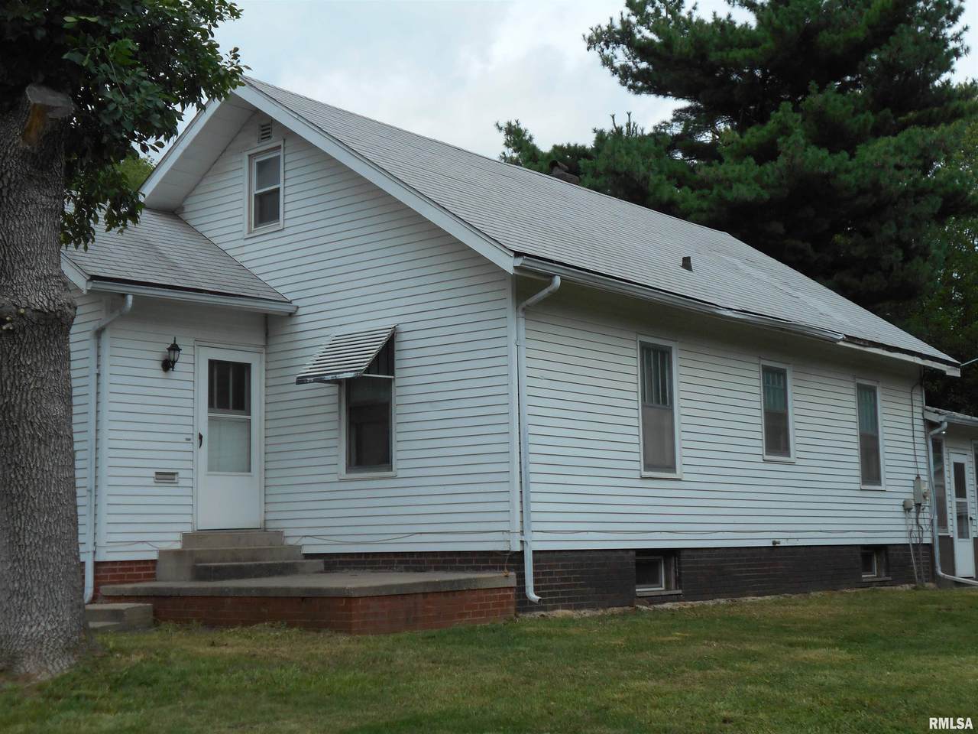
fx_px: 1384
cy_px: 367
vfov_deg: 29.7
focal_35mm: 49
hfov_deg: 38.9
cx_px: 489
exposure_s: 1/800
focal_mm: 8.8
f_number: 4.5
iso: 80
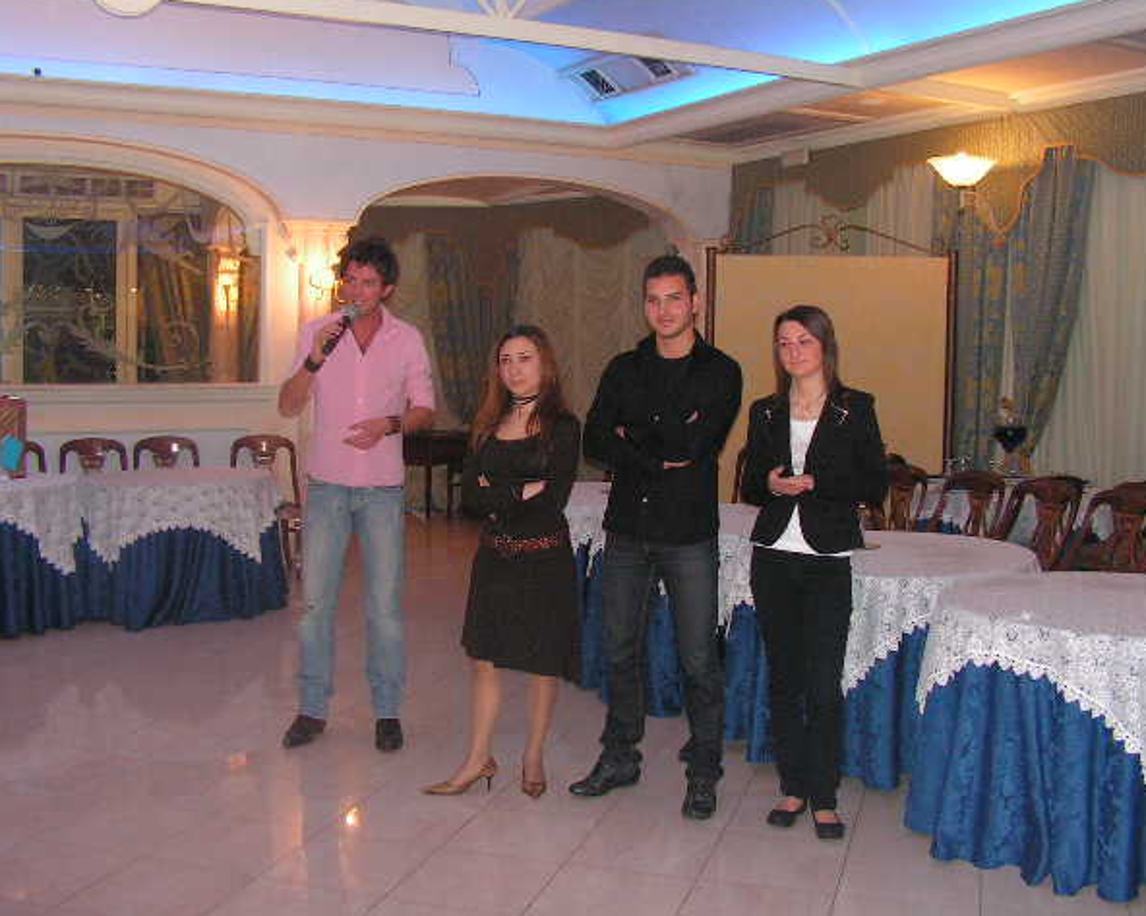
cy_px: 455
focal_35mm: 38
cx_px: 602
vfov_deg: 39.1
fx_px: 1288
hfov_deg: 47.9
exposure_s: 1/40
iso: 200
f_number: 3.2
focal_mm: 6
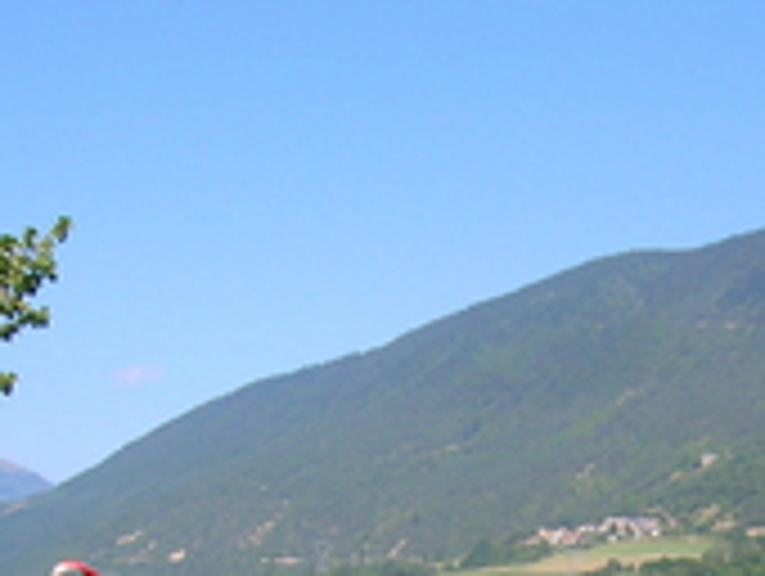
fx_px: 1948
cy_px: 612
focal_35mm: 88
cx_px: 536
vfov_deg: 16.4
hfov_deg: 22.1
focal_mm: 5.7
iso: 50
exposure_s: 1/273
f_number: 4.9
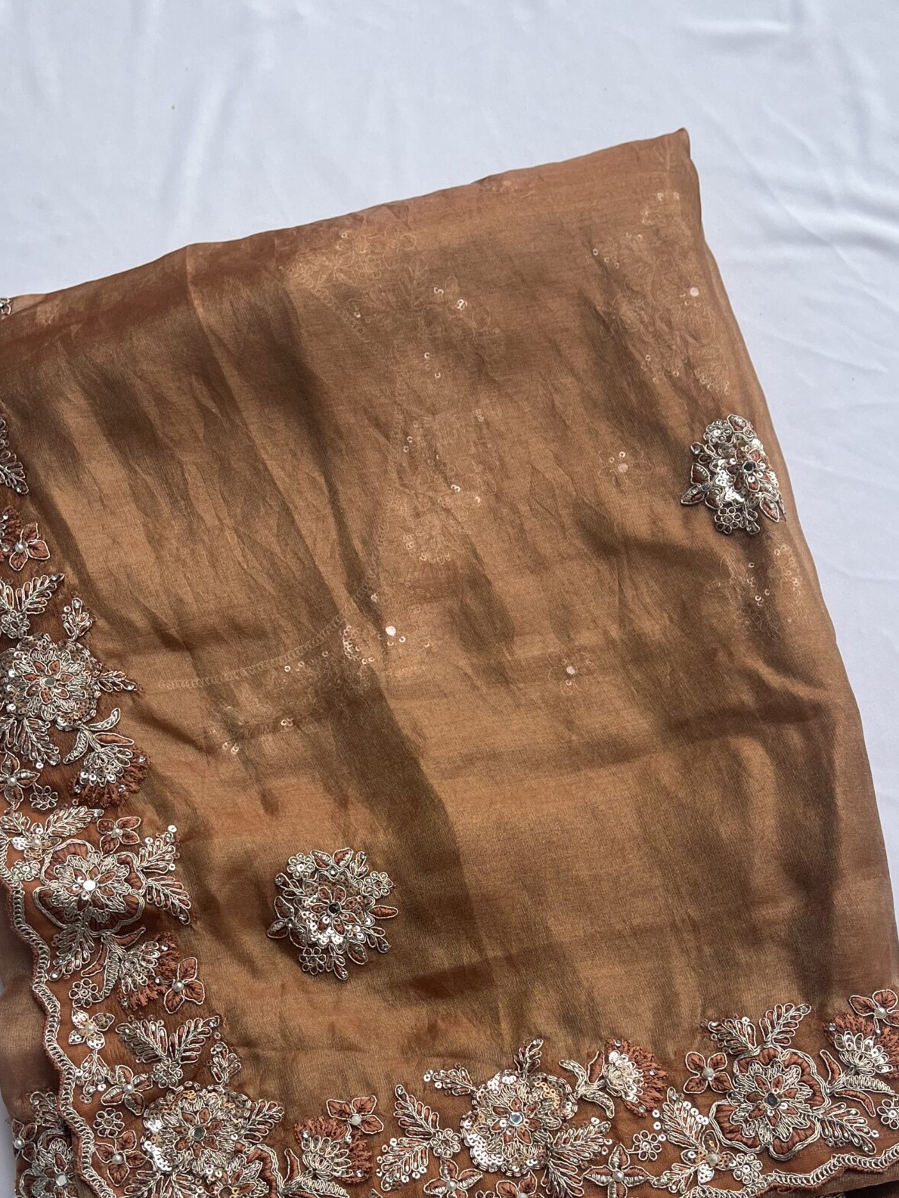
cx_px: 439
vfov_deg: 42.9
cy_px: 943
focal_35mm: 42
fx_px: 1454
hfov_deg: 34.4
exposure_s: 1/727
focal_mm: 5.1
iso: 50
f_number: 1.6
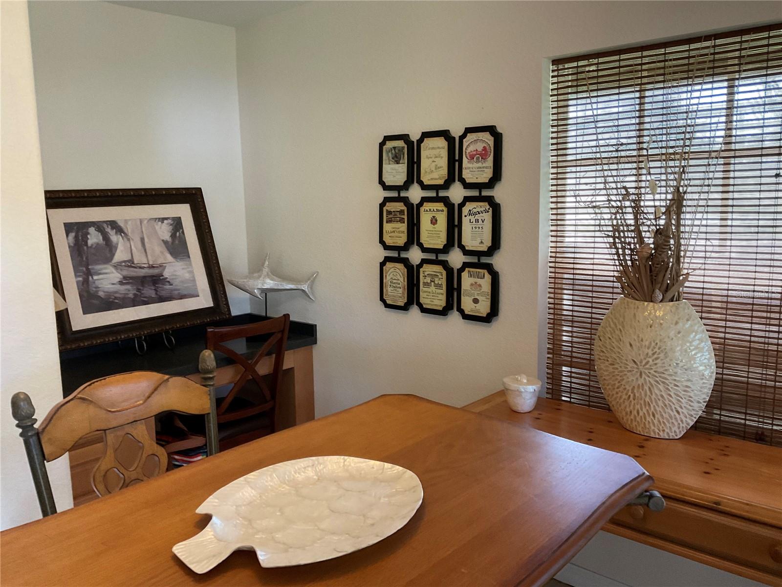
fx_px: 655
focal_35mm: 29
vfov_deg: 48.2
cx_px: 391
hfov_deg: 61.7
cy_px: 294
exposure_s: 1/60
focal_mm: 3
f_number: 1.8
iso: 160
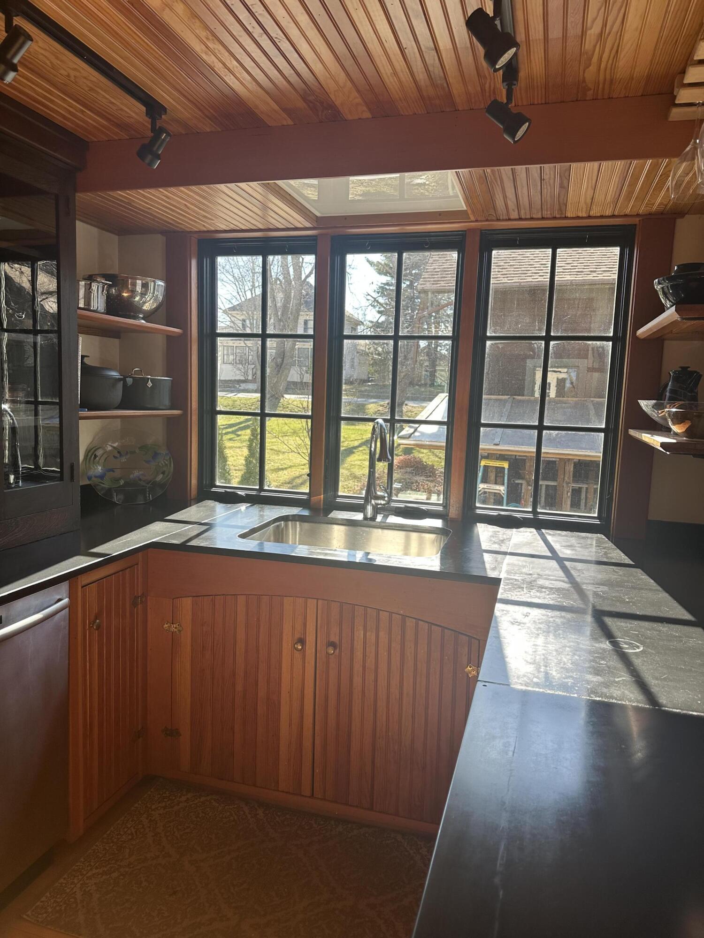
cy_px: 469
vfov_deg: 71.6
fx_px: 651
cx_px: 352
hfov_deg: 56.8
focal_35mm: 24
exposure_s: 1/298
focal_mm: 6.86
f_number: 1.78
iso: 80
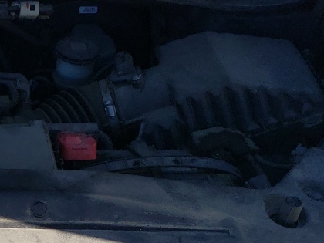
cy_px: 247
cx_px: -110
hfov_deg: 18.3
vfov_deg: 14.7
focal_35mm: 99
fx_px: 927
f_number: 1.5
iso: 50
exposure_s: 1/2000
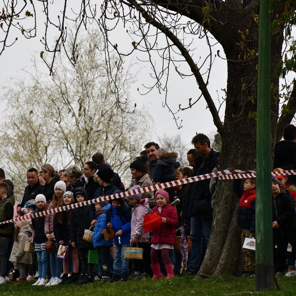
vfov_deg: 6.5
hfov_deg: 6.5
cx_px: 122
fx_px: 2602
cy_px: 148
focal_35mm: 269
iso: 100
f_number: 7.1
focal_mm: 140
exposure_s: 1/250
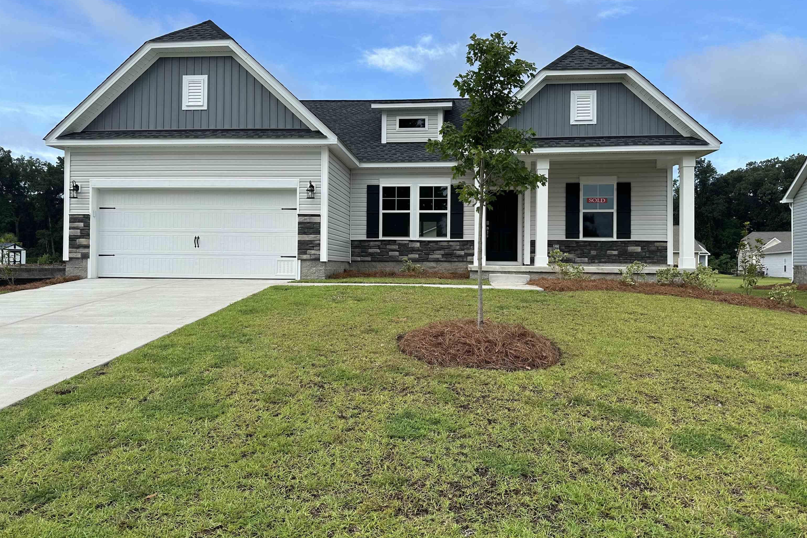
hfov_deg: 71.5
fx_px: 560
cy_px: 249
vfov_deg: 51.2
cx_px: 403
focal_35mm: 25
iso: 80
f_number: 1.78
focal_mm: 6.86
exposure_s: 1/1916
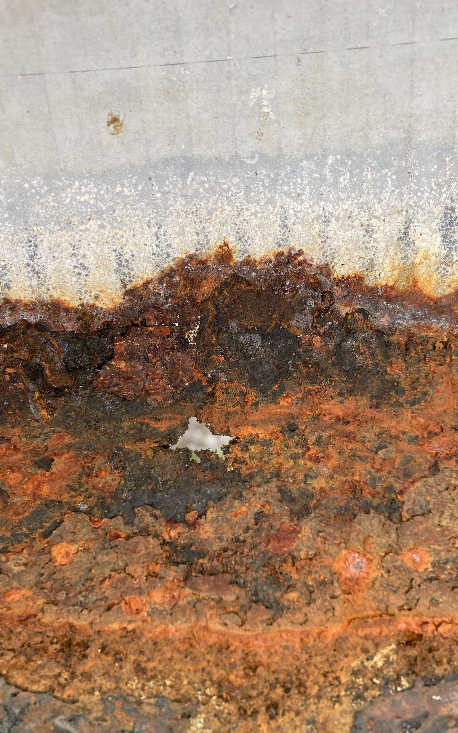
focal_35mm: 28
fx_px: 559
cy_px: 369
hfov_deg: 44.5
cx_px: 211
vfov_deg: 66.5
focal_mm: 4.25
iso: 50
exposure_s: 1/121
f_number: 1.8
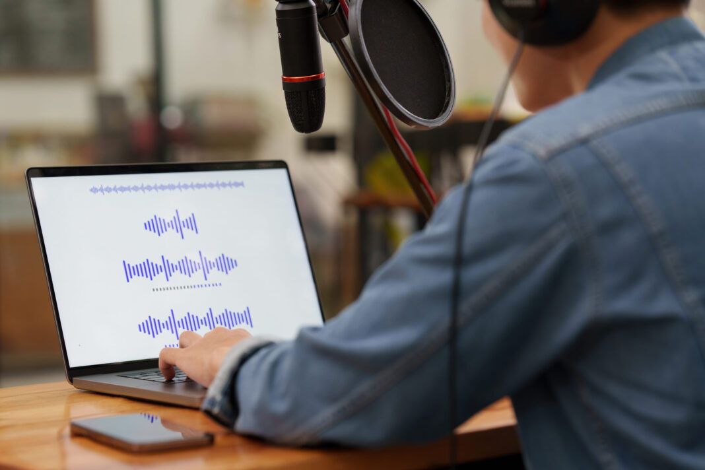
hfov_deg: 23.9
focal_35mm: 85
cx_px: 352
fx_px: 1664
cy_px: 235
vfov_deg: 16.1
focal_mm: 85
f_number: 2.8
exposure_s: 1/160
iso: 1000
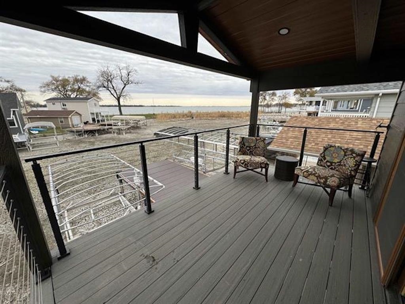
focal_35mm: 14
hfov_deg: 102.1
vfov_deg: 85.7
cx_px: 202
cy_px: 152
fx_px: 164
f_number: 2.2
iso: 40
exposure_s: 1/337
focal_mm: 2.22
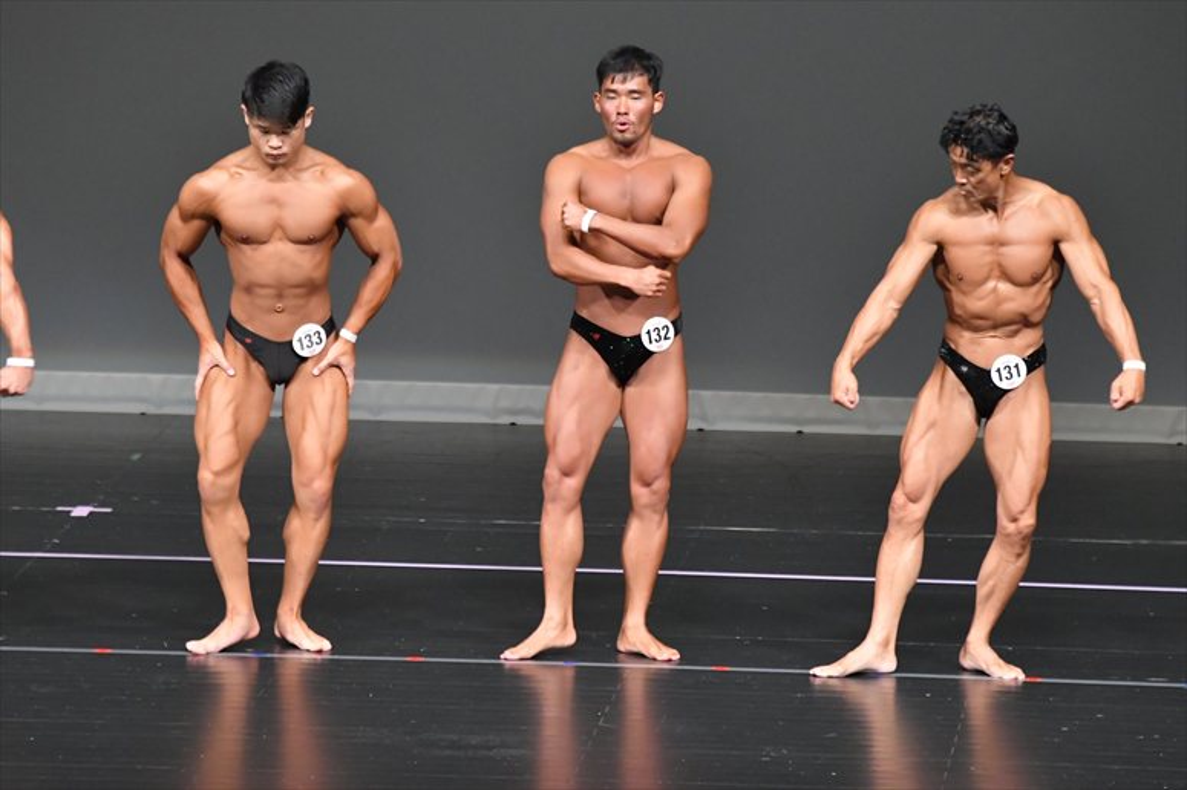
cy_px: 395
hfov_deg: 6.9
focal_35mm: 300
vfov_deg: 4.6
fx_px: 9887
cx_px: 594
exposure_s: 1/400
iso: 5000
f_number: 5.6
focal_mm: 200
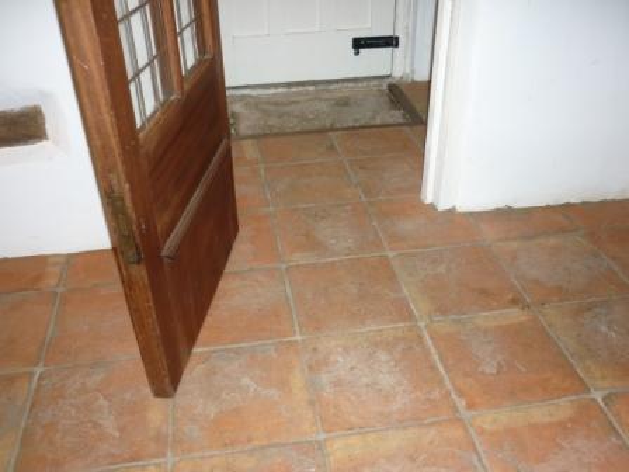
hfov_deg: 55.4
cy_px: 236
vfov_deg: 42.9
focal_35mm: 33
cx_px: 314
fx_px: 600
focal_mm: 5.5
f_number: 2.8
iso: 125
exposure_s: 1/30
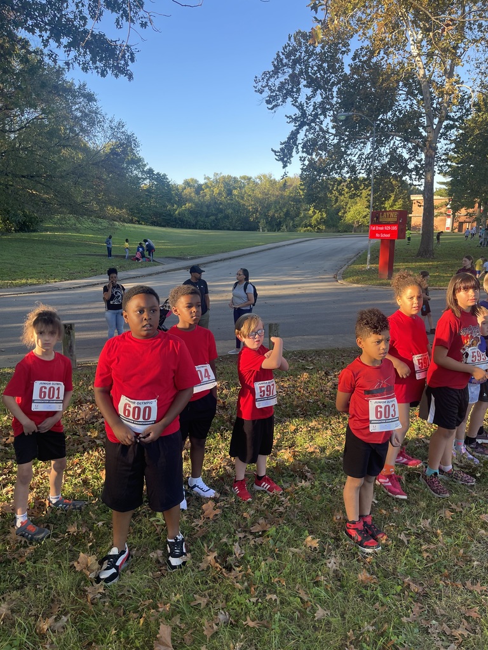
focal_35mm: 25
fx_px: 470
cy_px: 325
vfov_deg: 69.4
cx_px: 244
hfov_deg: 54.9
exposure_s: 1/265
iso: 32
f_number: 1.6
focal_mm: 5.1
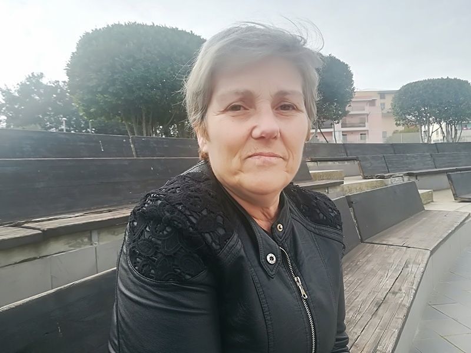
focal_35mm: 26
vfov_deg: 53.1
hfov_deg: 67.3
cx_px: 236
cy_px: 176
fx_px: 354
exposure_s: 1/326
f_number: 2.2
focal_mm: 3.83
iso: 50
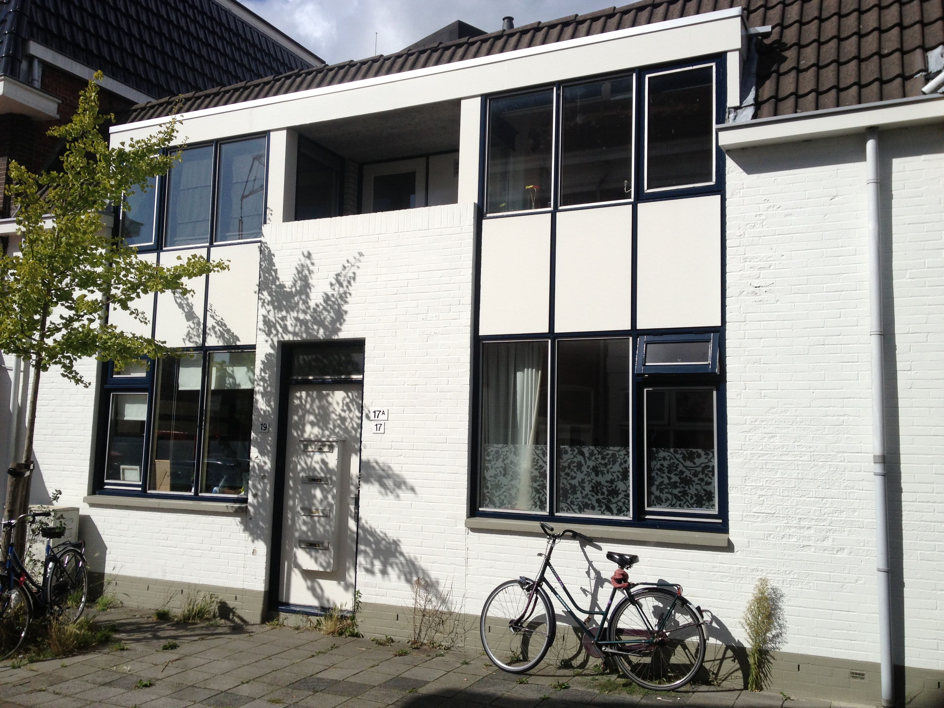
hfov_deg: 52.6
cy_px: 354
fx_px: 954
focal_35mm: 35
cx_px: 472
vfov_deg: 40.7
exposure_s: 1/3247
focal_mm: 4.3
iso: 50
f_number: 2.4
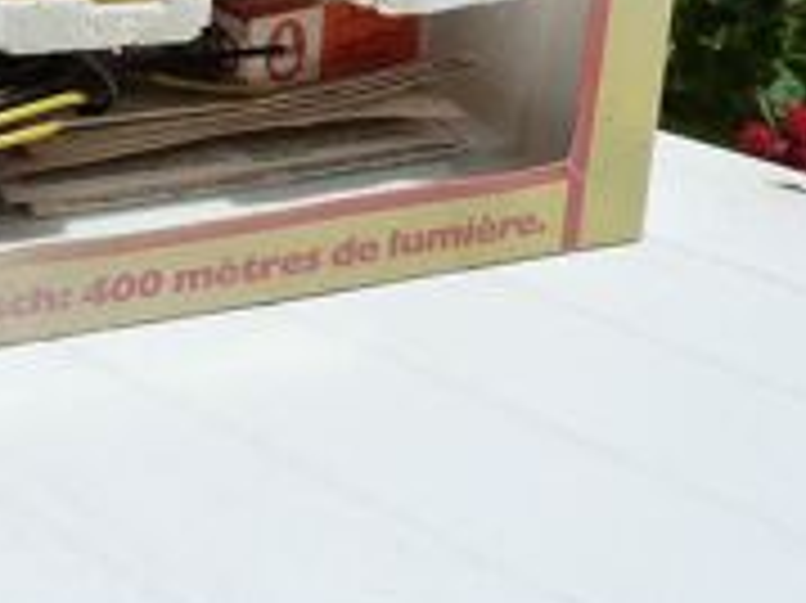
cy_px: -112
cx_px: -108
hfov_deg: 26.4
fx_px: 1559
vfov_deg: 20.5
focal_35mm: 67
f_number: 5.6
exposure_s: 1/800
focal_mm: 4.1
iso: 125
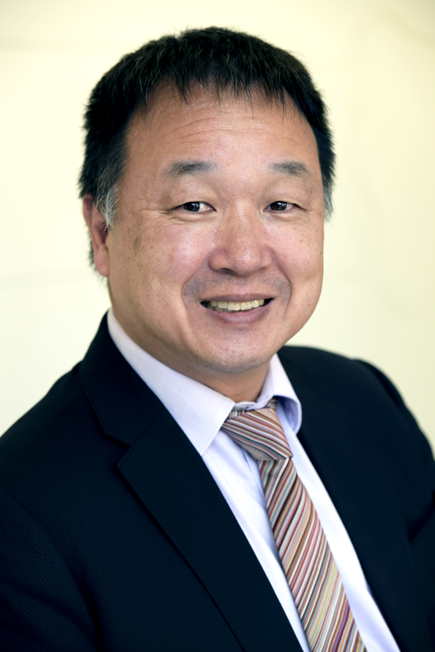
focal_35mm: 135
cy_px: 326
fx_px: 2447
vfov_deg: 15.2
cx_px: 218
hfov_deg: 10.2
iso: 640
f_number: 4.5
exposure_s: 1/80
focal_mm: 135
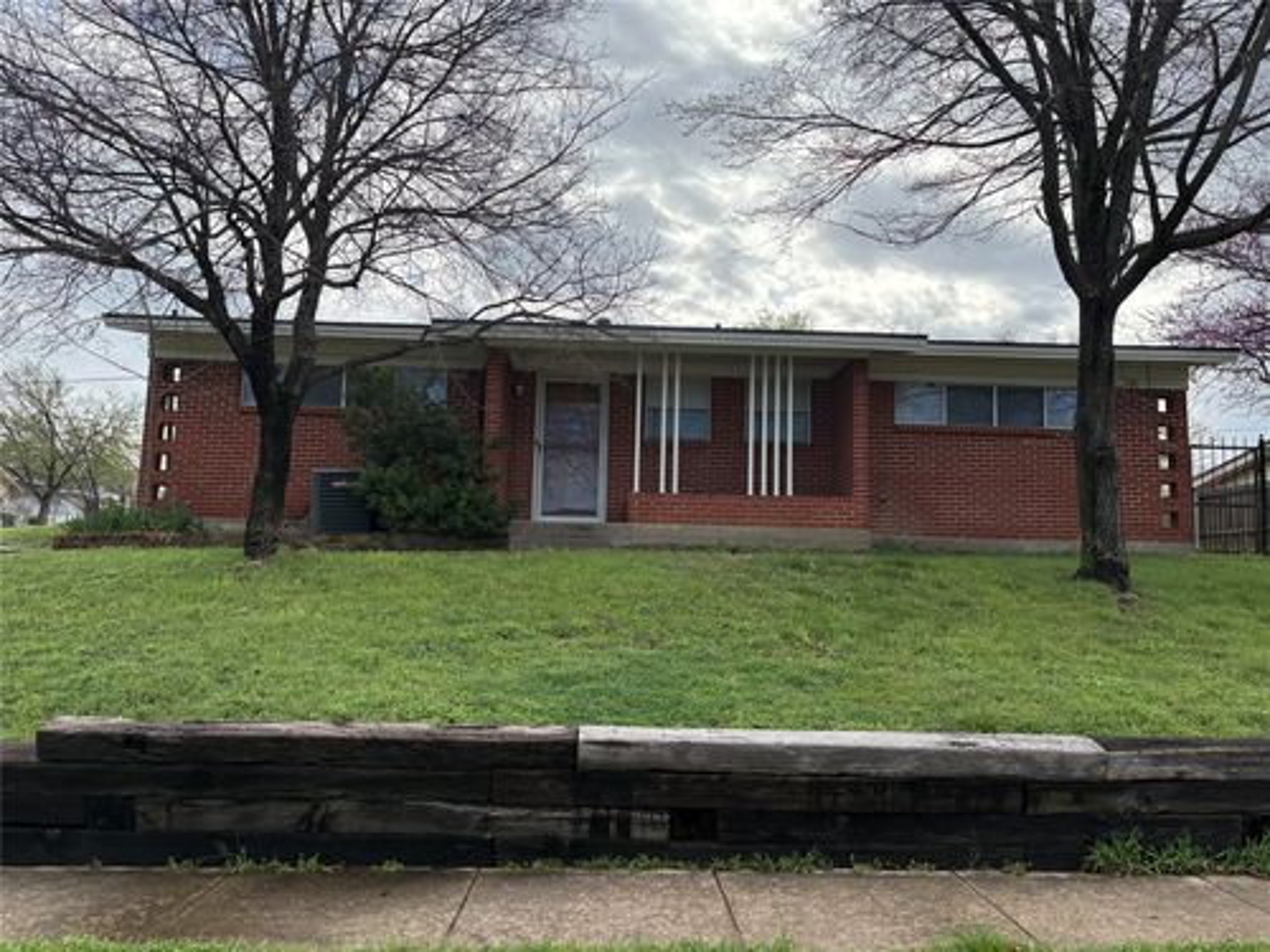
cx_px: 635
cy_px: 476
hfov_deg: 67.3
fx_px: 954
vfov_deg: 53.1
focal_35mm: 26
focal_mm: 5.96
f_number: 1.6
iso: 64
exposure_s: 1/2747
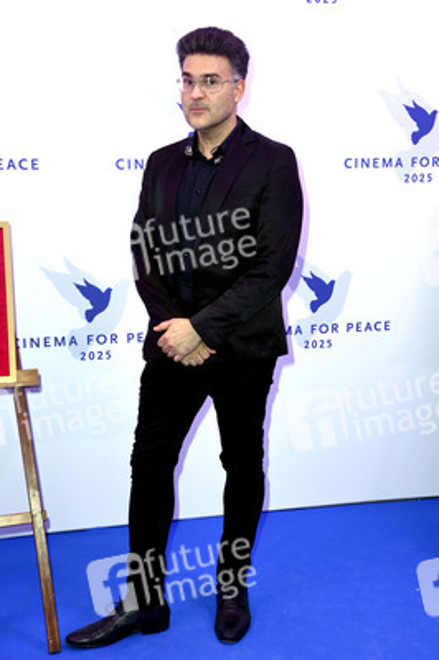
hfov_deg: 28.0
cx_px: 220
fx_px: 879
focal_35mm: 48
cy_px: 330
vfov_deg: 41.1
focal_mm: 48
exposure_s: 1/250
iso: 1000
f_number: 5.6
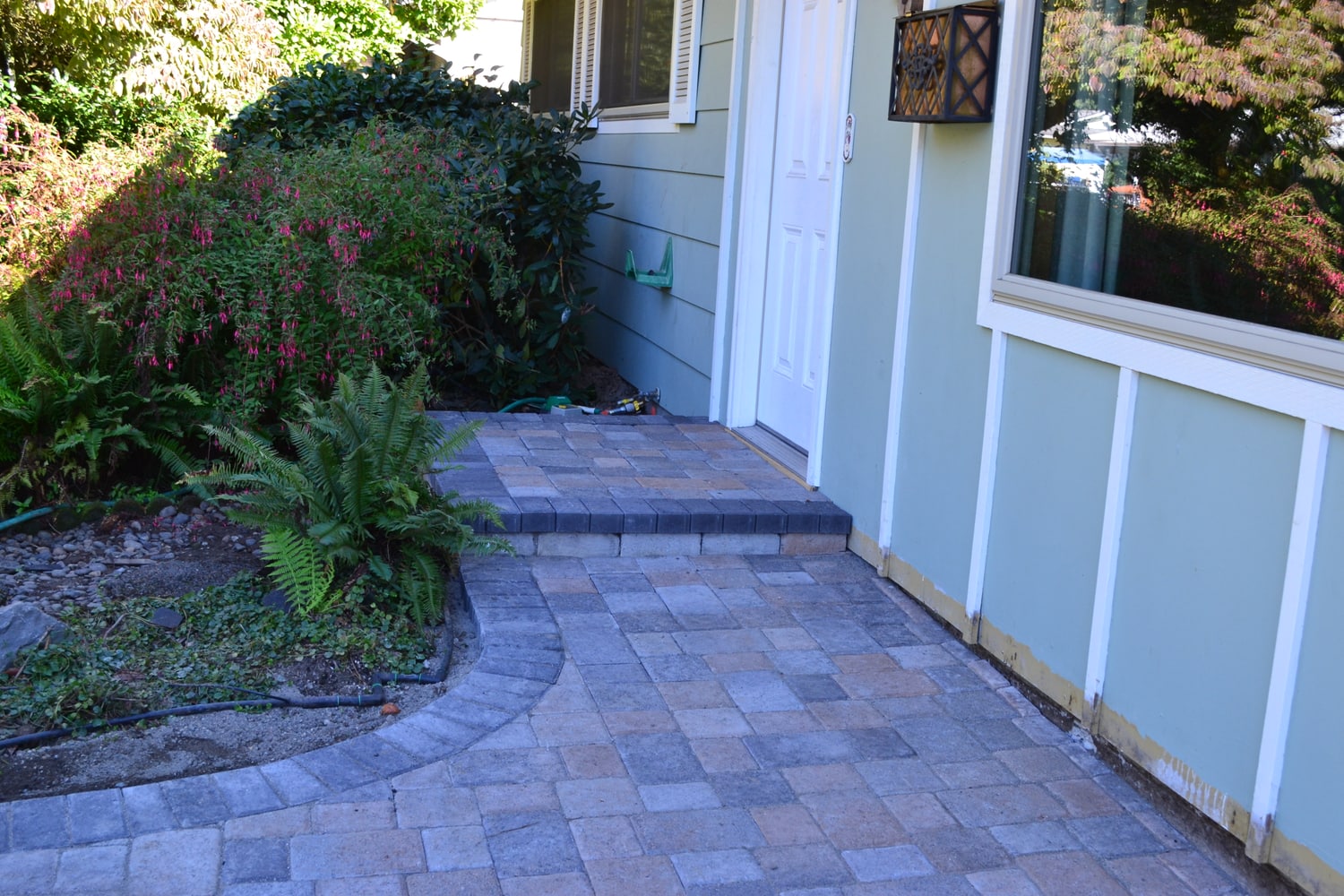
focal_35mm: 39
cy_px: 448
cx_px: 672
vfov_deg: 34.2
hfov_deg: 49.6
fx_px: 1456
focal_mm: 26
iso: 400
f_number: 9
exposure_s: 1/100
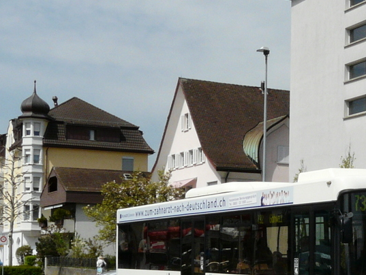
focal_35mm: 54
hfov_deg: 34.2
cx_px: 304
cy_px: 238
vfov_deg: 26.3
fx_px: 572
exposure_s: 1/500
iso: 100
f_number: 7.1
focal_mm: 4.7
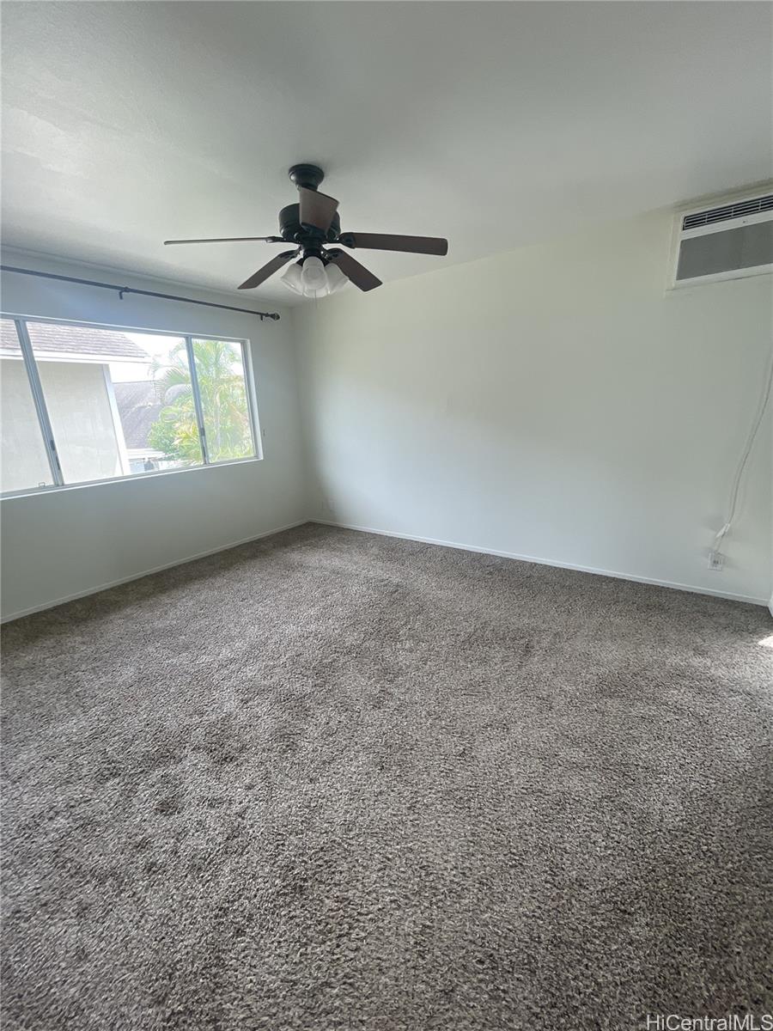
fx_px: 417
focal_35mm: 14
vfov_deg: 102.1
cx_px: 386
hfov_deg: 85.7
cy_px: 516
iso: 50
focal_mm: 1.54
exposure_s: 1/99
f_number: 2.4
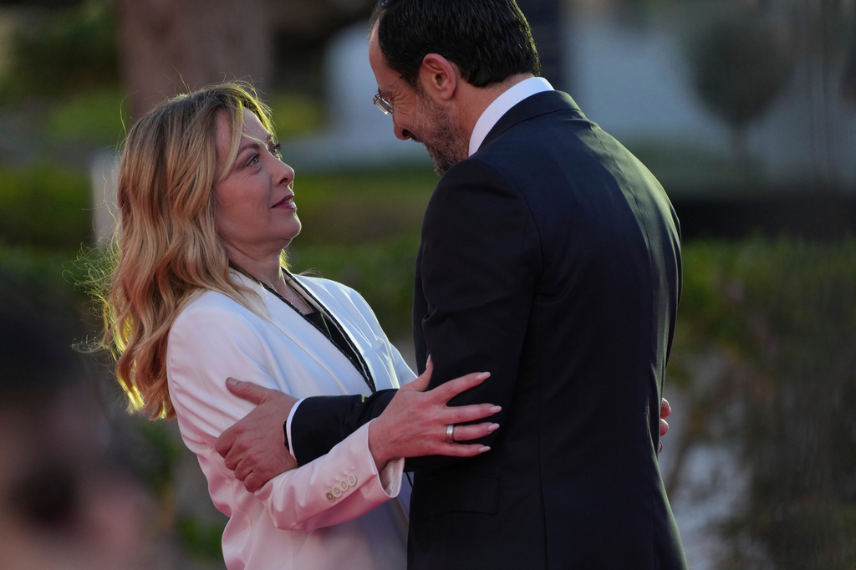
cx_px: 428
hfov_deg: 5.2
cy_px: 285
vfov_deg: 3.4
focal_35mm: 400
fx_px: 9508
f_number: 5.6
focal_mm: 400
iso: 2500
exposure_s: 1/800
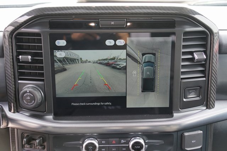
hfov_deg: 46.4
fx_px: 265
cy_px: 76
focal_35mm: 42
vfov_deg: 31.9
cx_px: 114
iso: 1000
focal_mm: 42
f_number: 4
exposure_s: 1/160
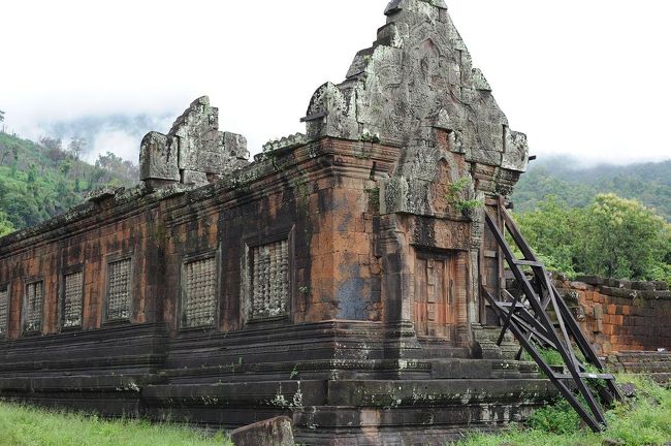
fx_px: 931
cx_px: 336
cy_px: 223
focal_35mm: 50
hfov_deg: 39.6
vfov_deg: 26.9
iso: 200
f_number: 4
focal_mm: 50
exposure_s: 1/640
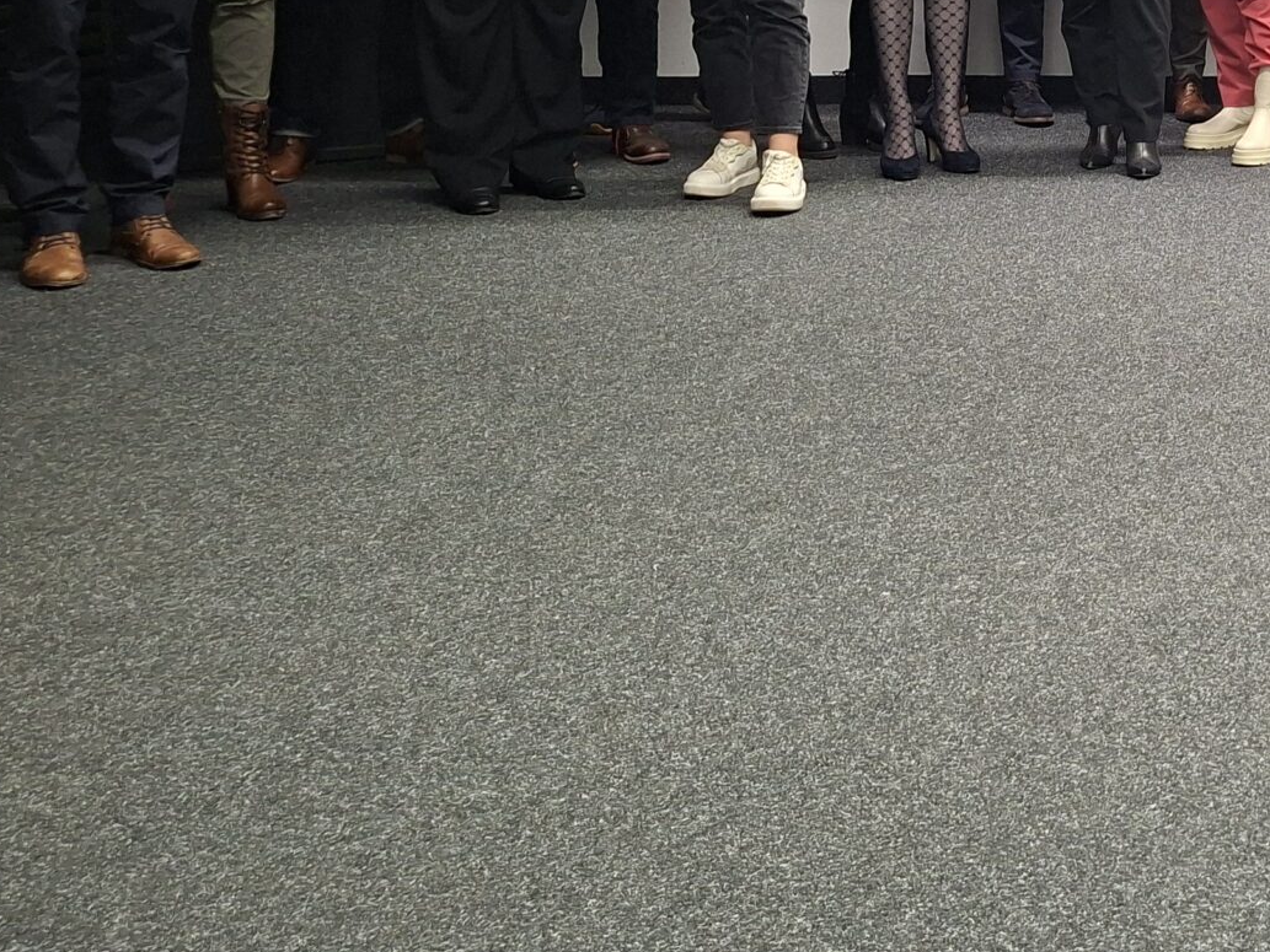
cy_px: -72
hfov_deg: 29.2
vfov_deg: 24.1
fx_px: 2091
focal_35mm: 57
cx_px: 1517
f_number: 1.8
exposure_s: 1/60
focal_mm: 5.54
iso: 200
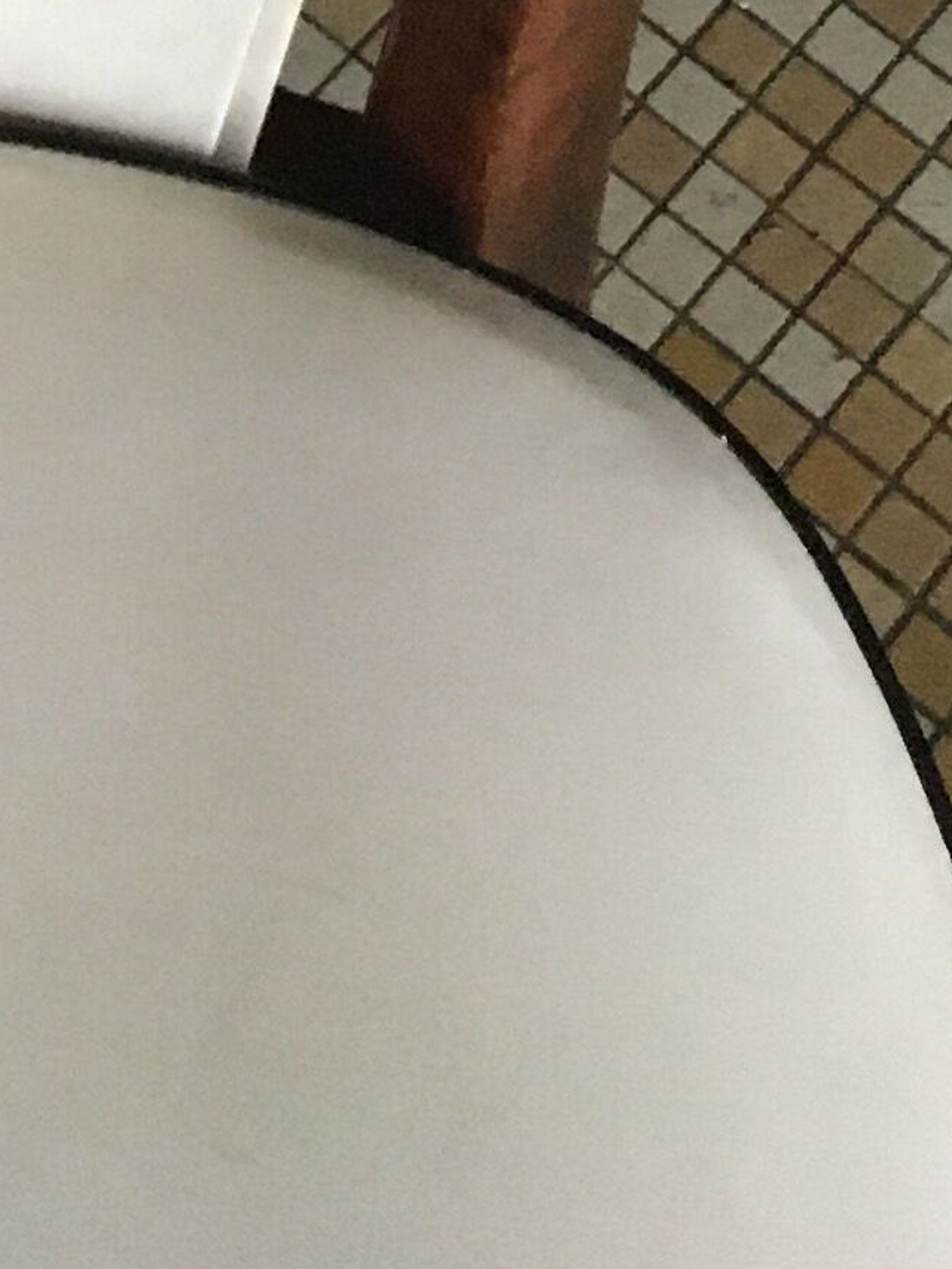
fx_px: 5022
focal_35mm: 137
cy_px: -1589
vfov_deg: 12.1
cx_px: -161
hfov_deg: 10.7
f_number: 2.2
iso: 200
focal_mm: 4.15
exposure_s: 1/25
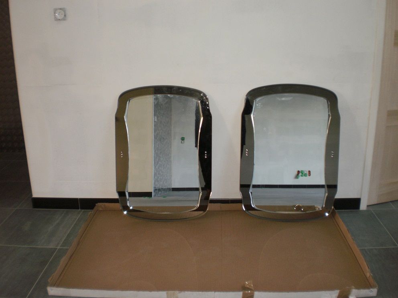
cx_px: 199
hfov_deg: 51.4
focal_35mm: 36
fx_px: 414
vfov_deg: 39.7
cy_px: 149
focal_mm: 6.3
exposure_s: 1/30
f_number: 3.1
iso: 125
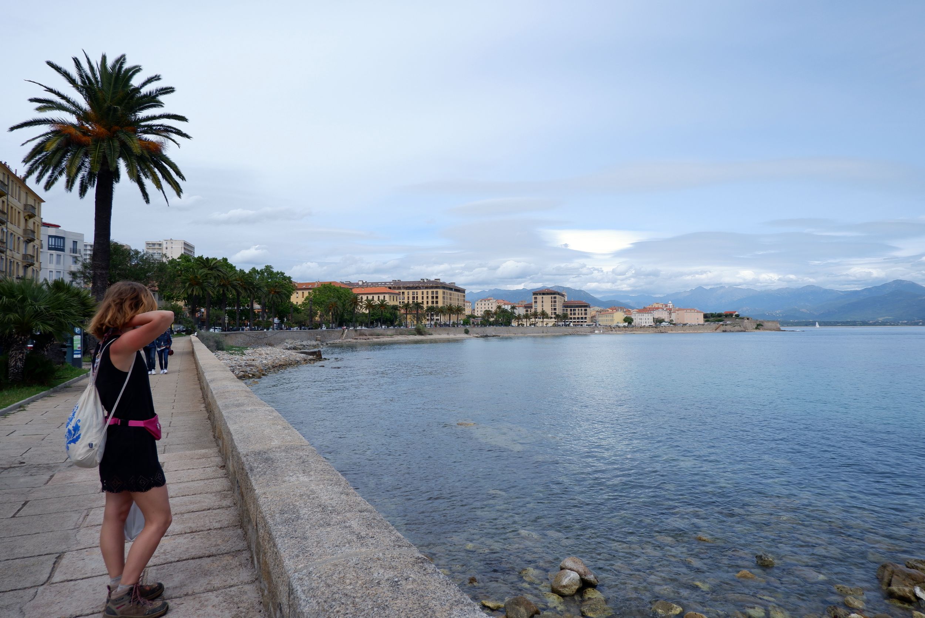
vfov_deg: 55.2
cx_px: 462
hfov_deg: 76.1
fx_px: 591
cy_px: 309
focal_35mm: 23
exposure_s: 1/420
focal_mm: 15
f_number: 9
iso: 200
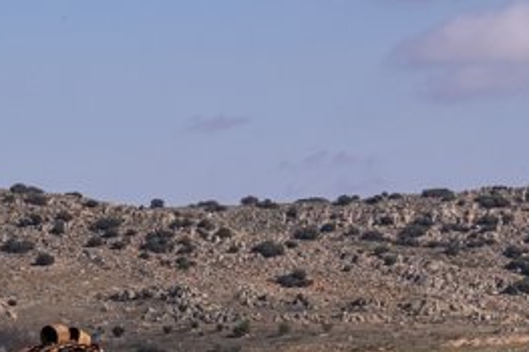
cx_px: 60
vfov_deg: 3.3
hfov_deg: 4.9
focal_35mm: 420
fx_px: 6168
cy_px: 398
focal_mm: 160
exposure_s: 1/250
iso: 200
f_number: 16
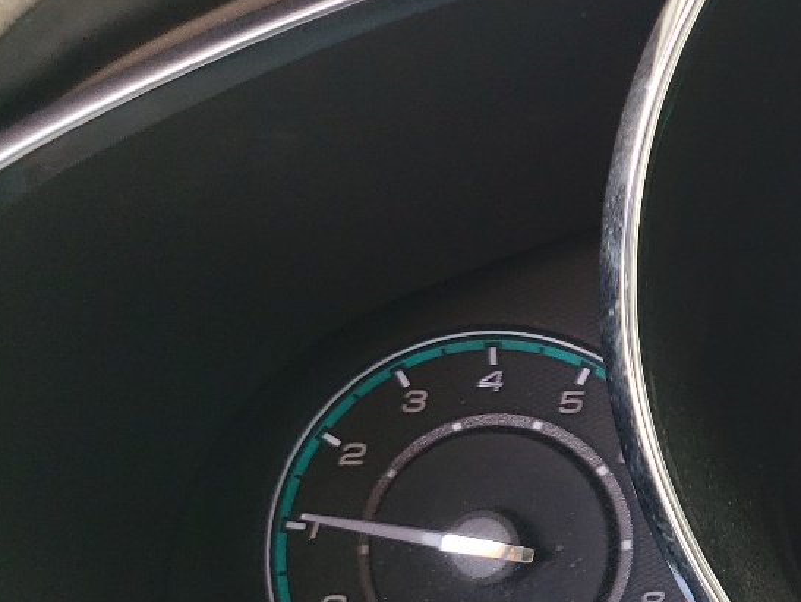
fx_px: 1760
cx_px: 1161
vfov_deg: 19.4
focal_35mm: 76
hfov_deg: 21.9
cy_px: 371
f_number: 1.5
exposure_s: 1/238
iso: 50
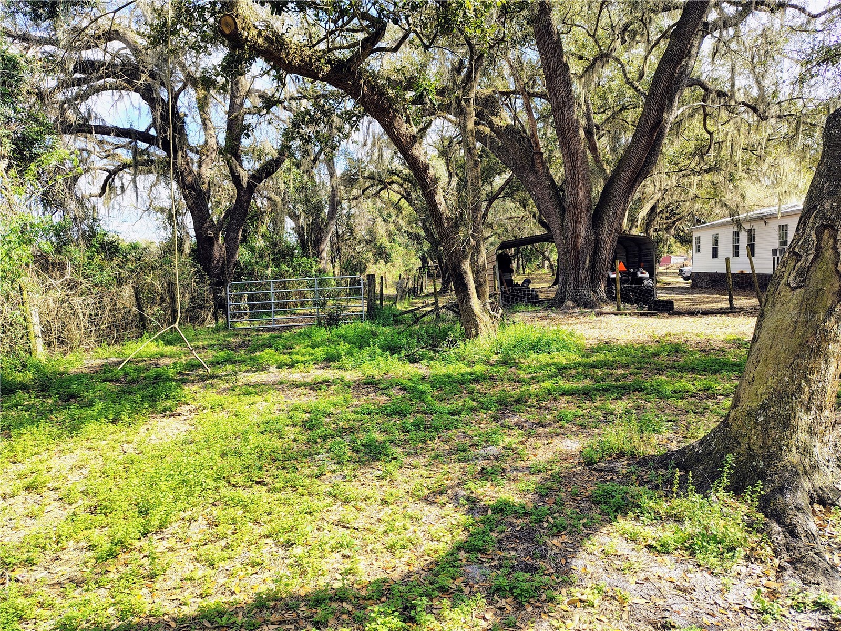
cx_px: 420
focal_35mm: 24
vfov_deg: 56.8
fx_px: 583
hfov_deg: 71.6
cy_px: 316
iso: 100
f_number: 1.8
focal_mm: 5.56
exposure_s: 1/387
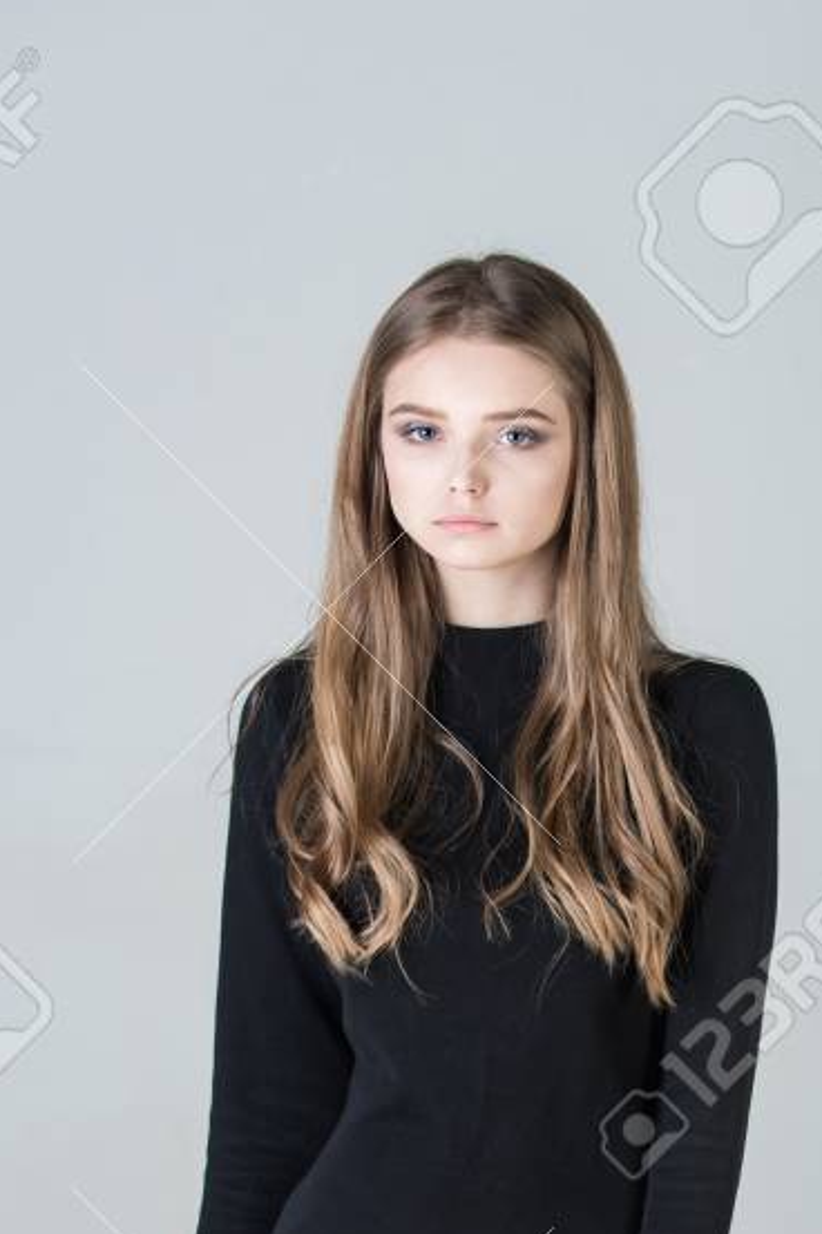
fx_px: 6610
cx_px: 662
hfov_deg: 7.1
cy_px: 1431
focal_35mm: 193
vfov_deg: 10.5
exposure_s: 1/125
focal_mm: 82
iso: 100
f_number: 4.5
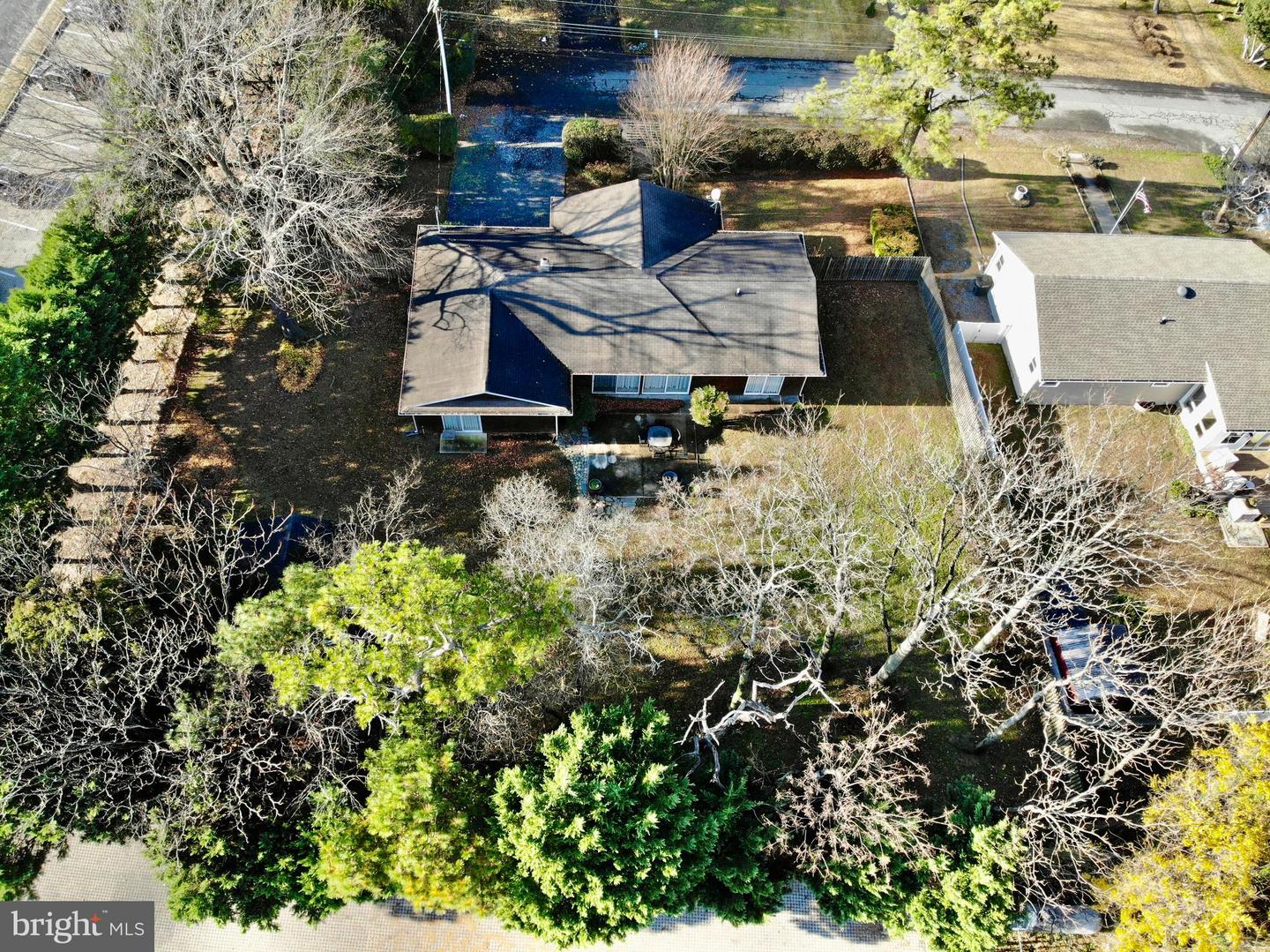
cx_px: 635
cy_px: 476
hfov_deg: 71.6
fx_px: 880
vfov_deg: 56.8
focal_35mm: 24
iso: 100
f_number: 2.8
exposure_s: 1/178
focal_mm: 4.5
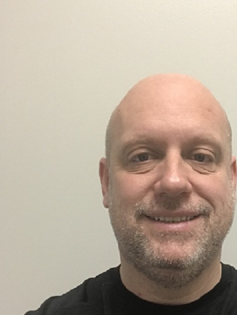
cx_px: 163
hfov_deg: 31.2
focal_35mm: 46
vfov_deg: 40.6
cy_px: 217
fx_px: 419
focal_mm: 2.87
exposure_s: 1/30
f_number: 2.2
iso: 125
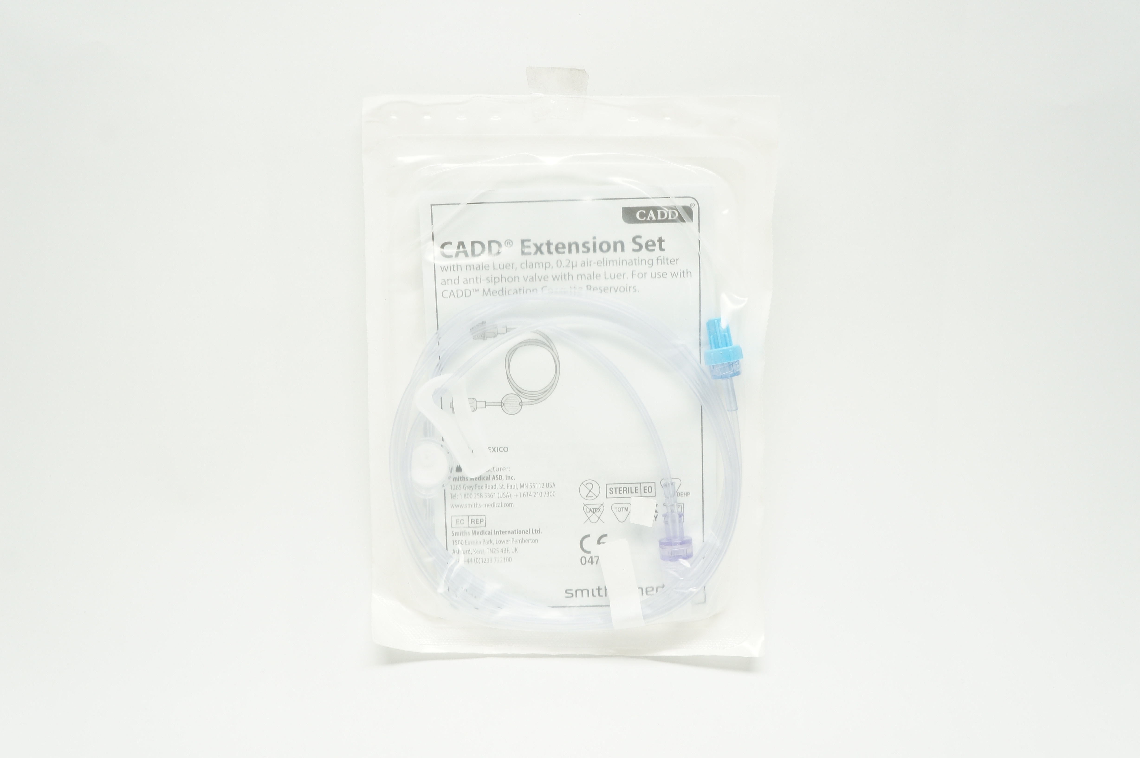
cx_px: 570
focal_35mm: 30
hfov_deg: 62.0
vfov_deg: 43.5
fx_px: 949
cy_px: 379
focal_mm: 20
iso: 400
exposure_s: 1/30
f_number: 7.1
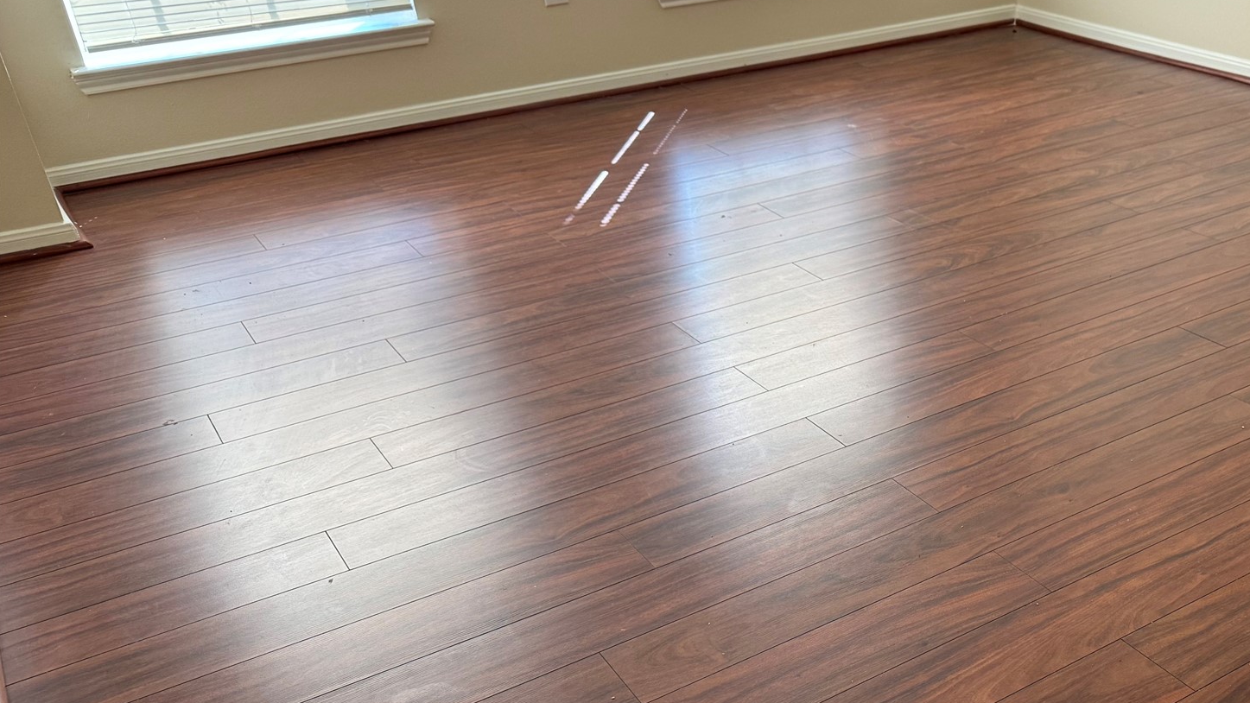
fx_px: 1226
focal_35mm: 37
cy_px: 484
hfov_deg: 52.4
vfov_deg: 31.7
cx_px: 881
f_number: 1.78
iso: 200
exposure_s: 1/115
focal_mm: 6.76
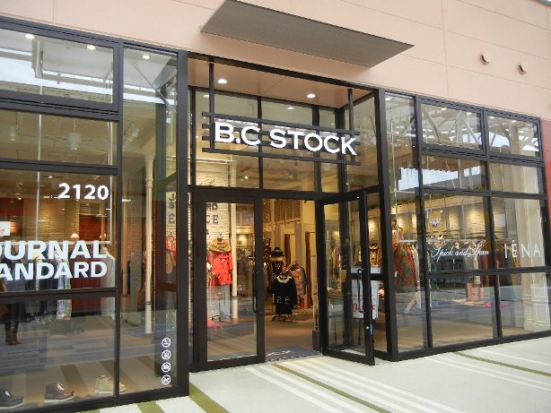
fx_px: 478
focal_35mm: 30
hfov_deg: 59.9
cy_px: 206
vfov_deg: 46.8
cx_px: 276
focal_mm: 5.4
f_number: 3.5
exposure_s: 1/61.8
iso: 160
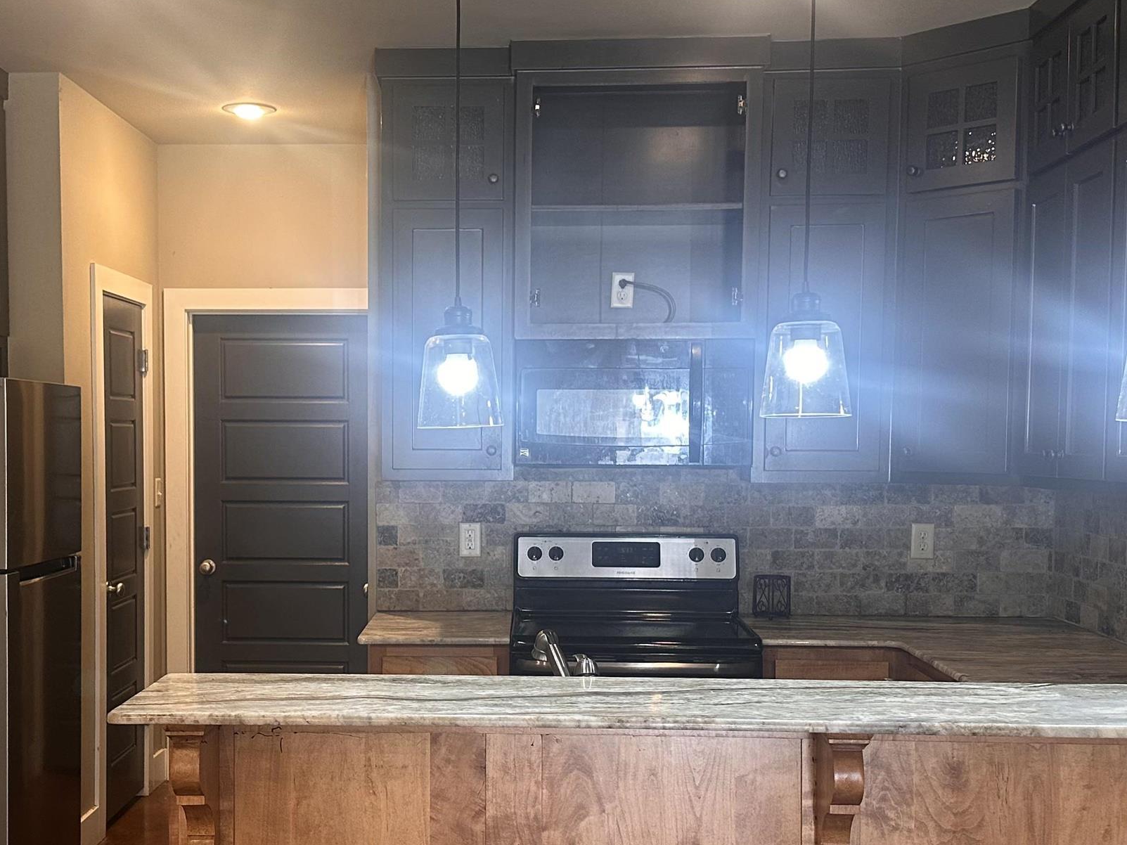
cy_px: 511
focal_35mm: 46
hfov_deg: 41.1
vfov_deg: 31.4
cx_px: 456
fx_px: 1498
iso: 160
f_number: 1.78
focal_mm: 6.86
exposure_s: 1/120
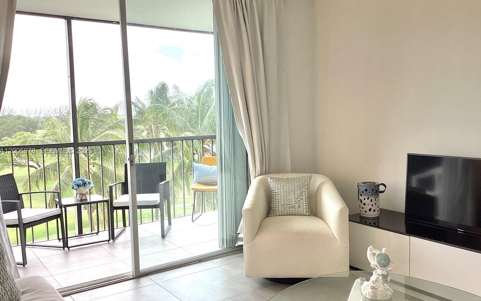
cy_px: 151
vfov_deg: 38.3
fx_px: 433
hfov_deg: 58.1
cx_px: 240
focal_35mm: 33
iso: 25
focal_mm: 3.3
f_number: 2.4
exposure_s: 1/120
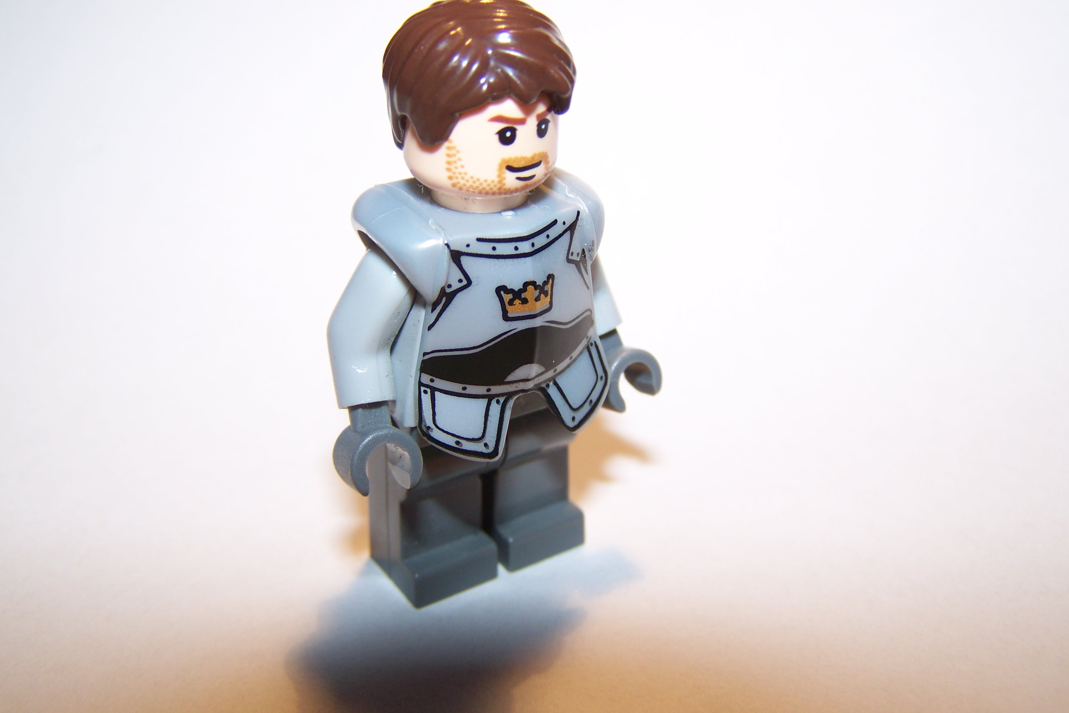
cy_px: 342
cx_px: 534
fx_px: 1188
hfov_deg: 48.5
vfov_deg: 33.4
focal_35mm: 40
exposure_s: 1/100
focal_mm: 6.3
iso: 64
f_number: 2.8
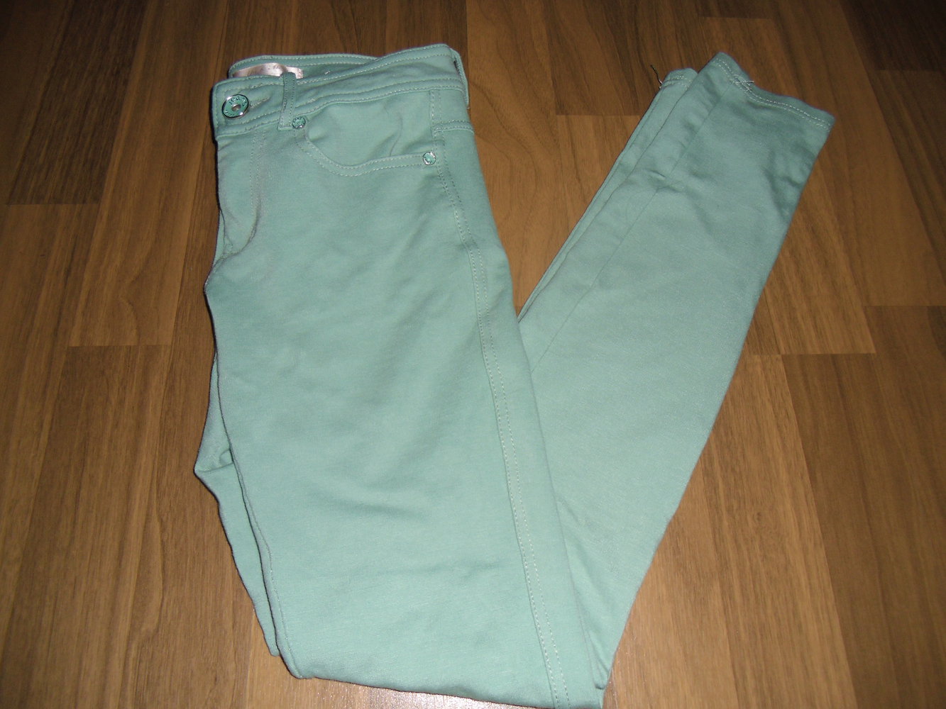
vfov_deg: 51.4
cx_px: 473
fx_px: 738
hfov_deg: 65.3
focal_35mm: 27
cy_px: 354
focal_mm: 4.9
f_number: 3.2
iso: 100
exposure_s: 1/60
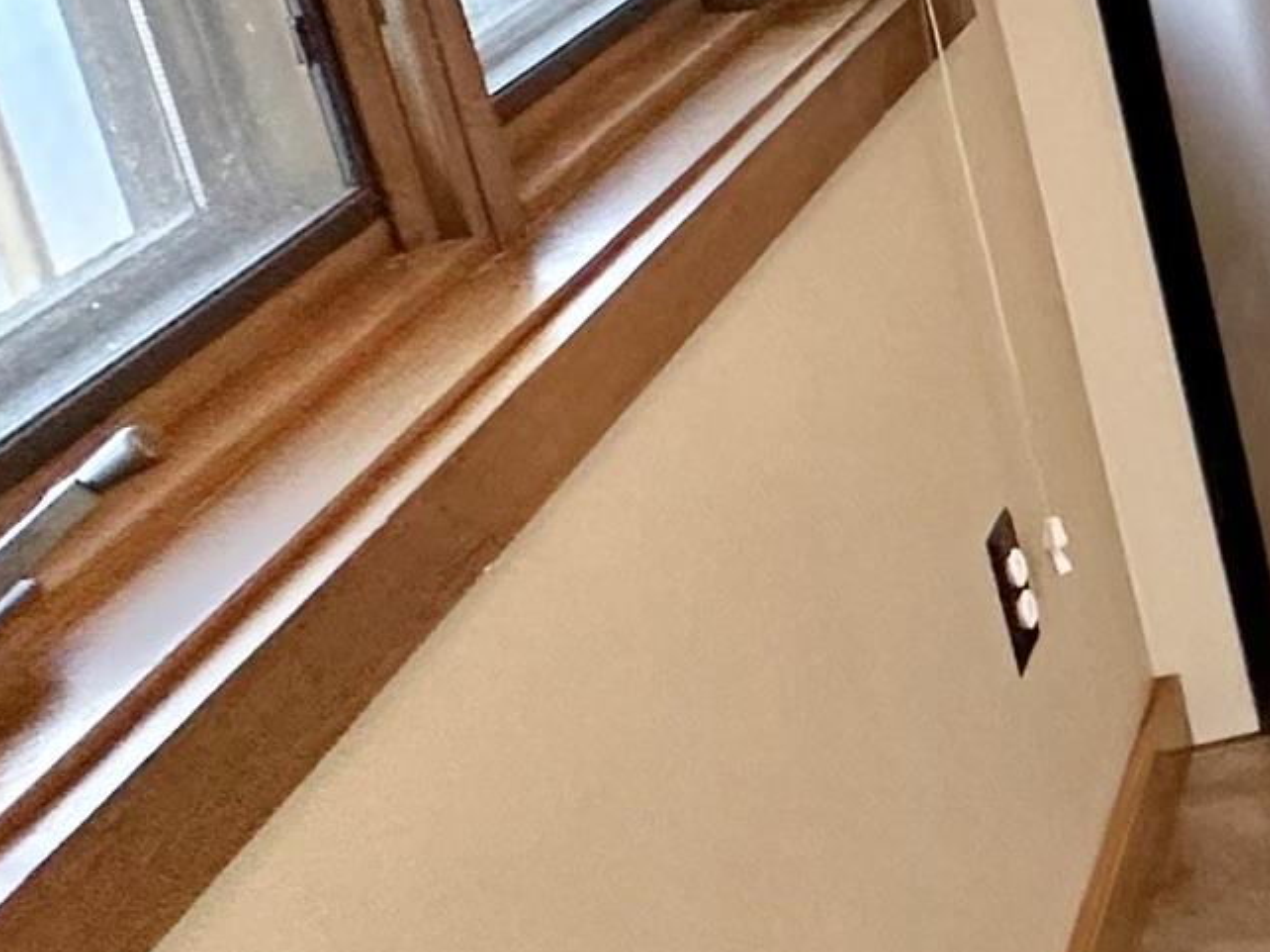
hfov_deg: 16.6
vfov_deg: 21.2
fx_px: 2457
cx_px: 2837
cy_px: 0
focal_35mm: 67
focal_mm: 2.22
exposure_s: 1/120
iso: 250
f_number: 2.2
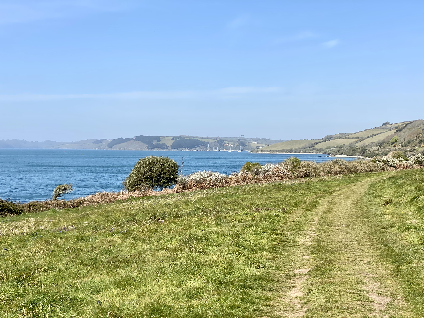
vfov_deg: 28.0
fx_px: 637
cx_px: 212
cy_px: 159
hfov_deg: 36.8
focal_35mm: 52
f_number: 2
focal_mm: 6
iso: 20
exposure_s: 1/1653
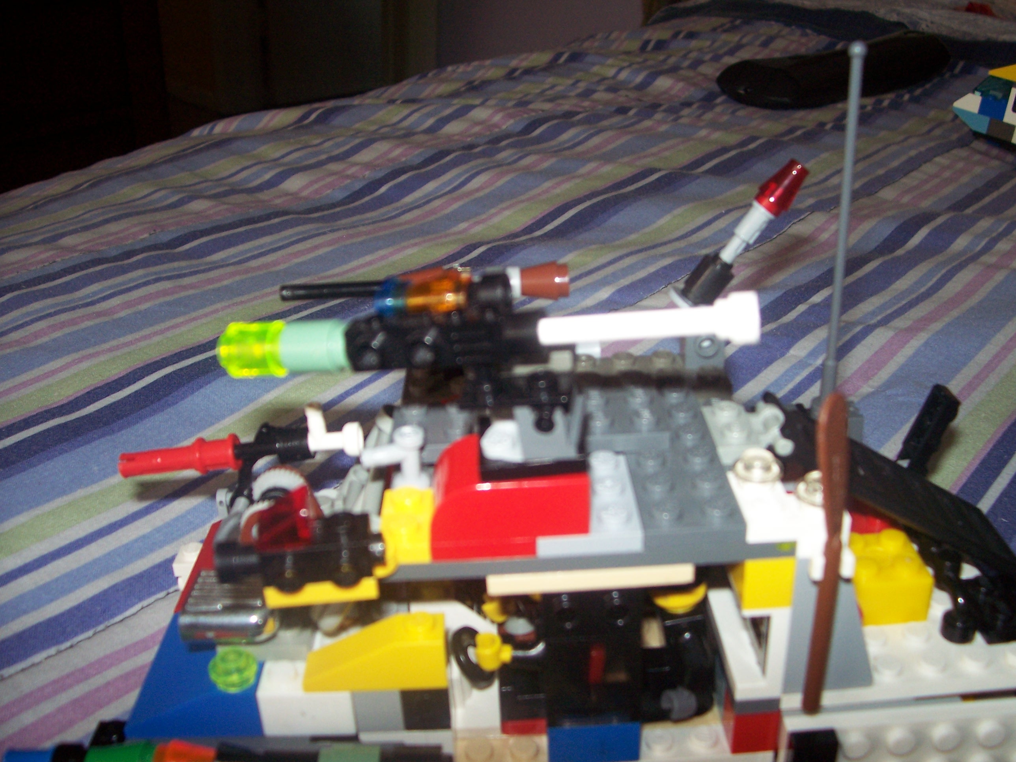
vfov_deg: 41.8
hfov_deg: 54.0
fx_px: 998
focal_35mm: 34
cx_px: 508
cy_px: 381
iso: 125
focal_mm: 5.6
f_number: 2.7
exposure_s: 1/60
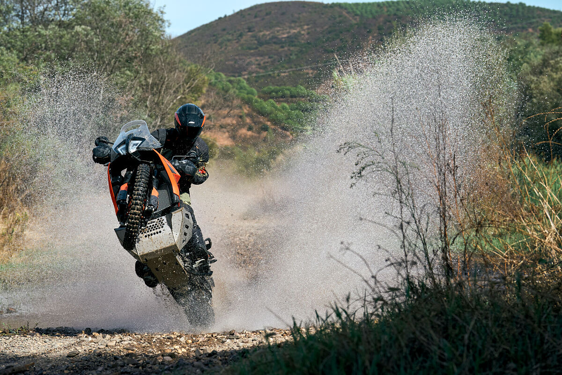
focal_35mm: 85
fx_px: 1327
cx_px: 281
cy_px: 188
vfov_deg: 16.1
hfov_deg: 23.9
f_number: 5
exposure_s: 1/1250
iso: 160
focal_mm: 85
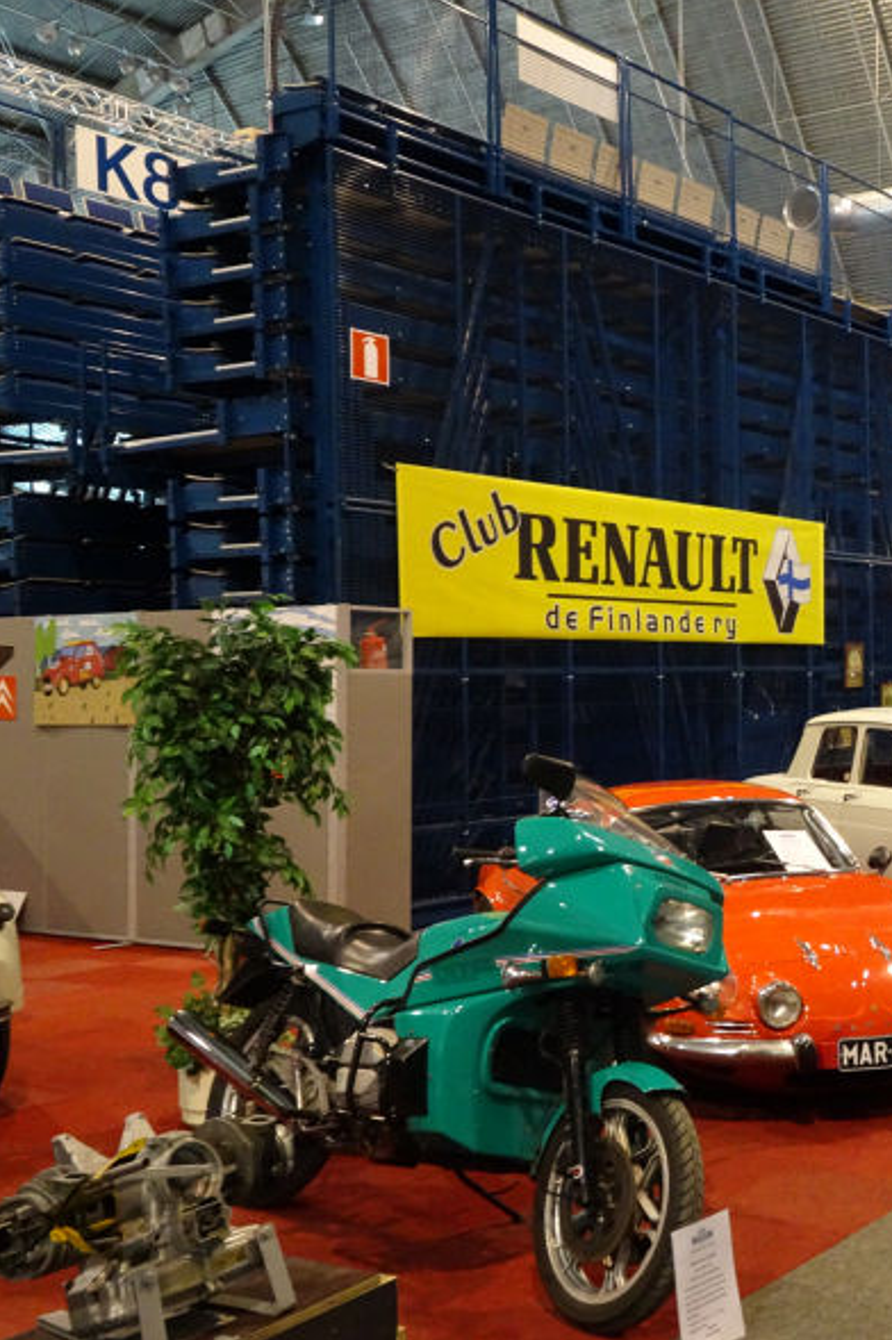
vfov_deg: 47.4
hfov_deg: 30.7
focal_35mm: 41
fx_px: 1526
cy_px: 678
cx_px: 851
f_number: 3.5
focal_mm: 4.92
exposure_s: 1/15
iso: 800
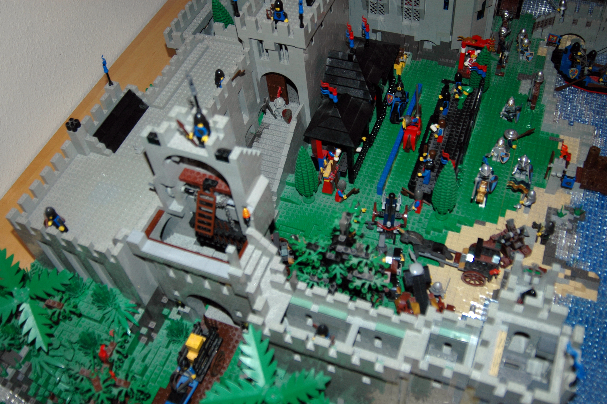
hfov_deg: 53.2
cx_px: 304
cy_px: 202
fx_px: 606
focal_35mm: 36
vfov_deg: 36.8
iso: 200
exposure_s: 1/60
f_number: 3.5
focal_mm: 24
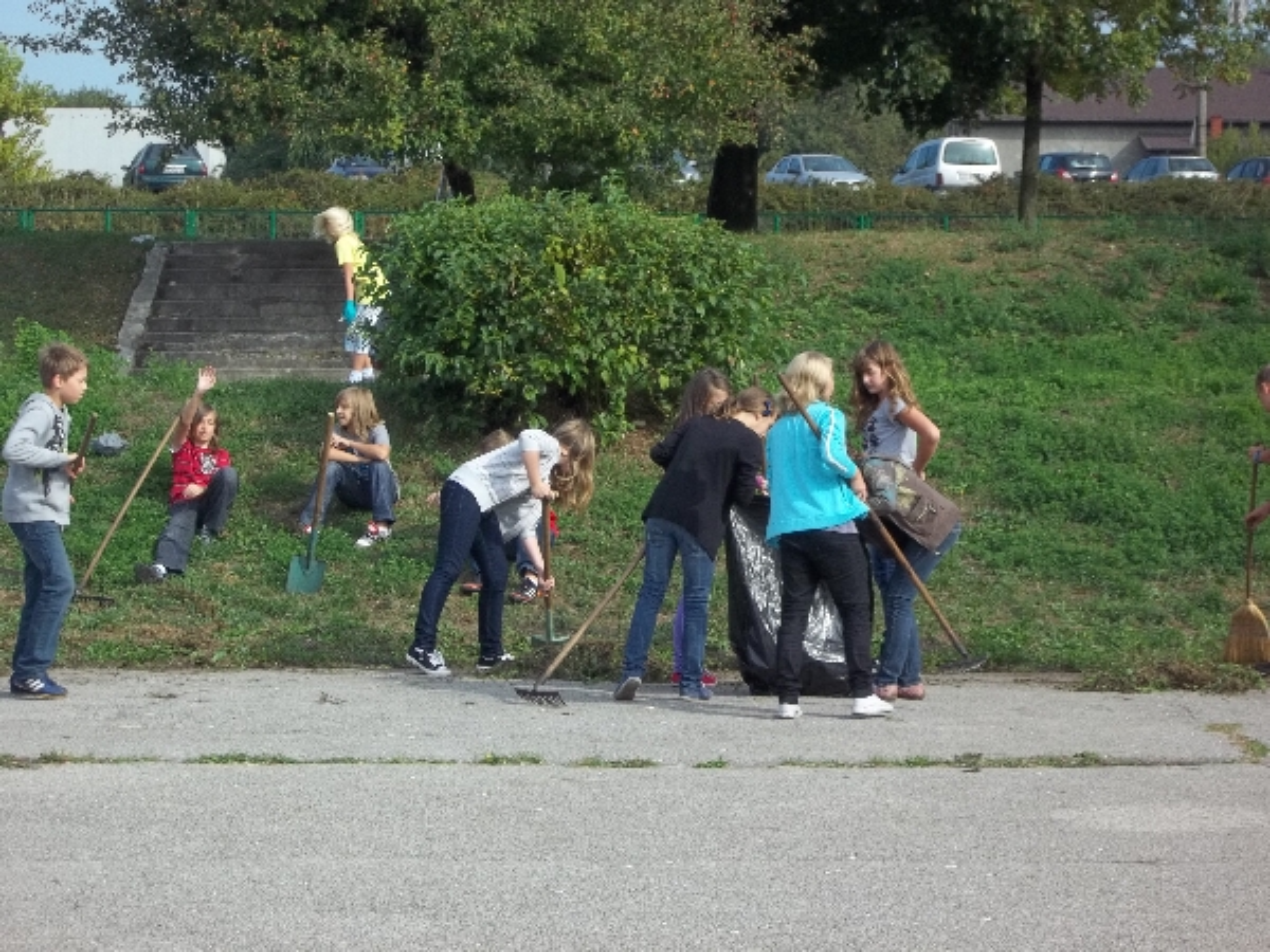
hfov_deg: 20.4
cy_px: 476
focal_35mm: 96
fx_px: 3522
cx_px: 635
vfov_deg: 15.4
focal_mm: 17.1
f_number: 5.2
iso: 64
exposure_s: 1/250
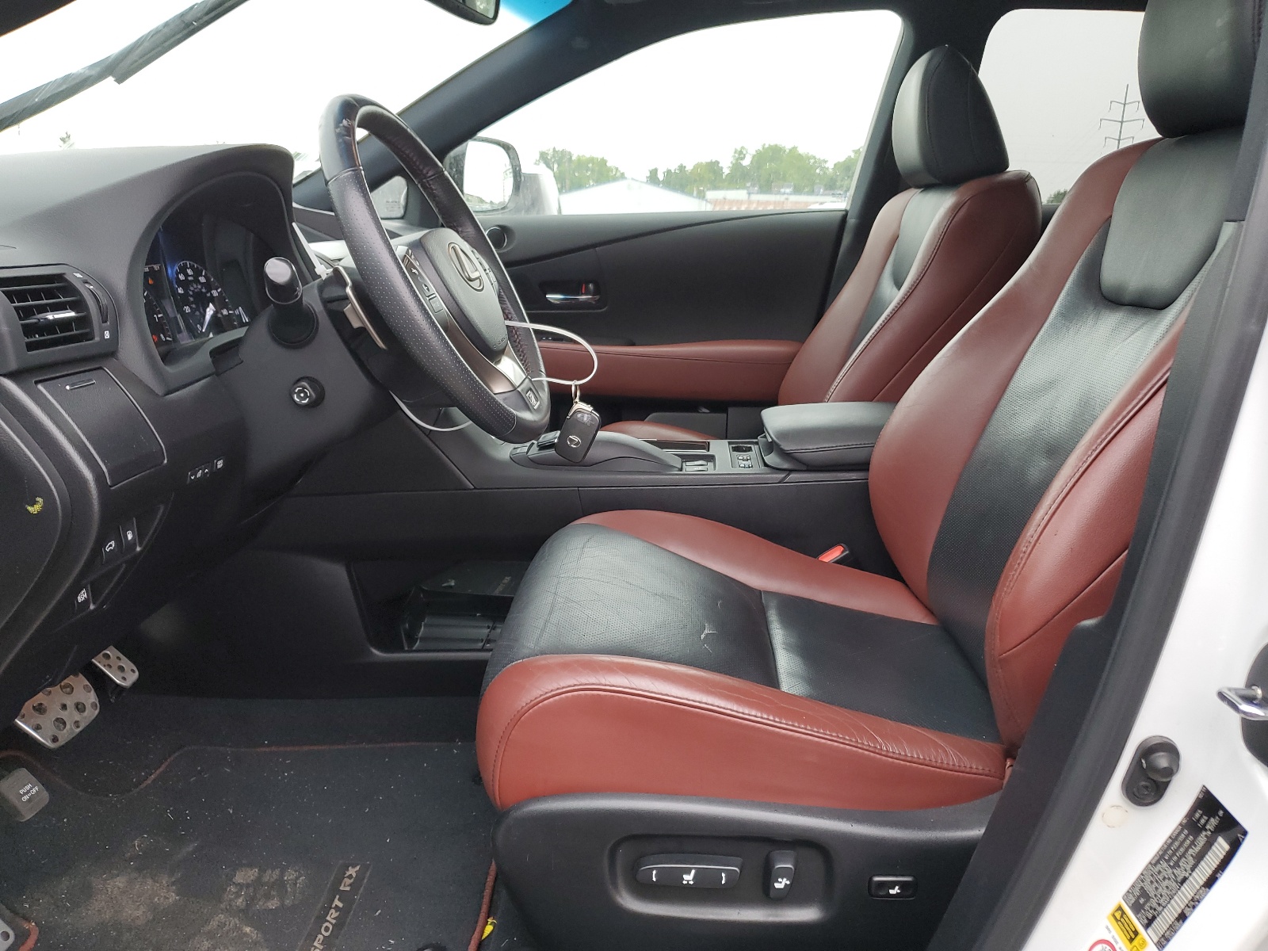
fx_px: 952
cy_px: 476
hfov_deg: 67.3
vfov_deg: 53.1
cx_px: 634
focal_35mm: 26
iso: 76
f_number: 1.5
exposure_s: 1/120
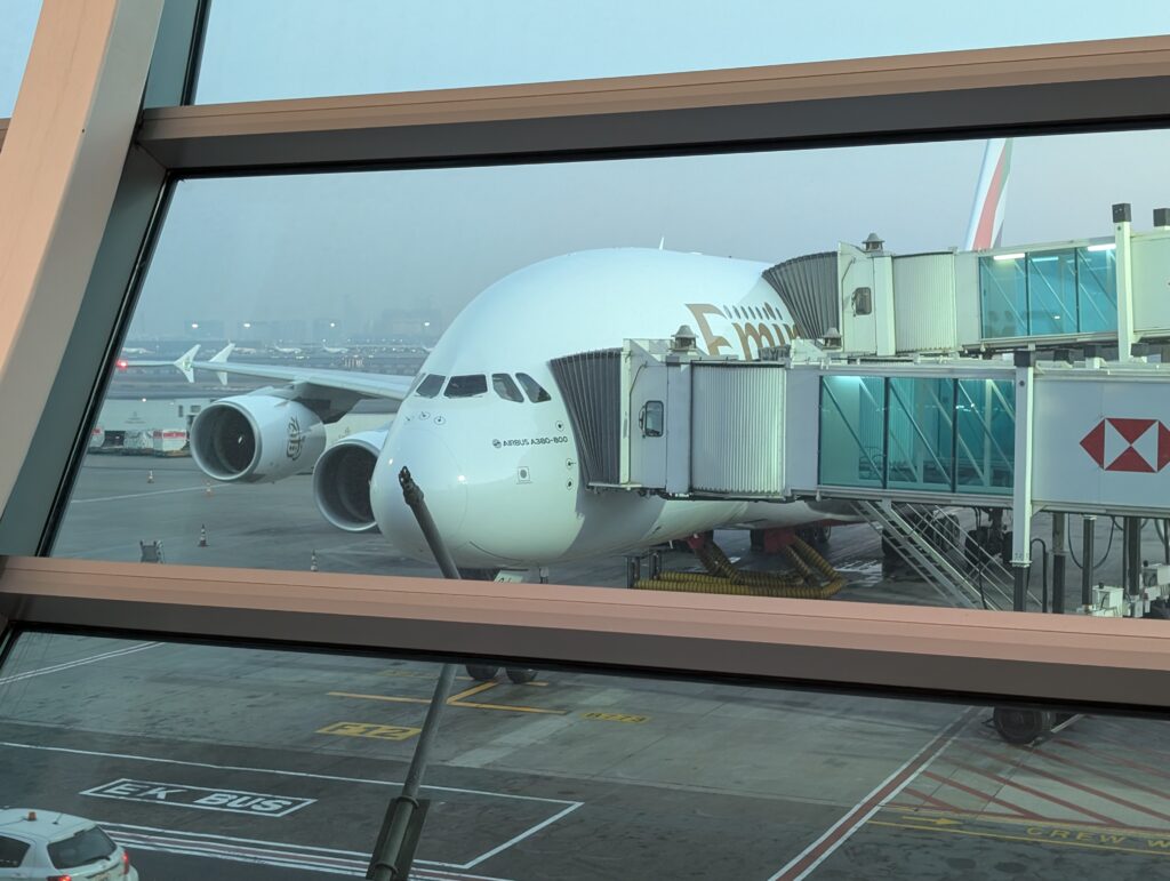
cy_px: 440
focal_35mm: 49
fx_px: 1659
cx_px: 585
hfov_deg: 38.9
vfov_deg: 29.7
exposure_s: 1/25
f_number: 1.68
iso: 147
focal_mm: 6.9
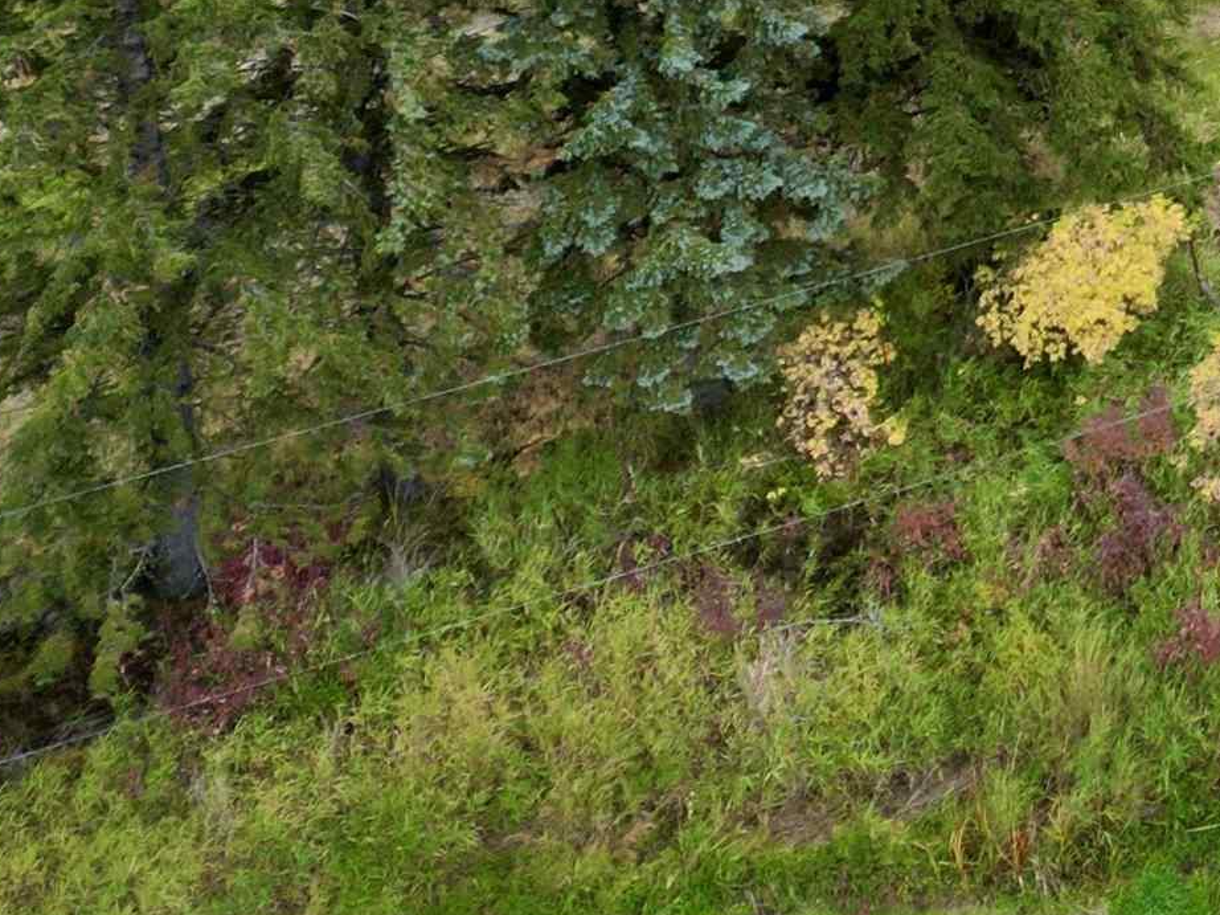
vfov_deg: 16.5
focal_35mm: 80
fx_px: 2819
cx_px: 1864
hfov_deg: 20.6
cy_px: -535
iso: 100
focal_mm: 6.72
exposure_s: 1/500
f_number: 1.7
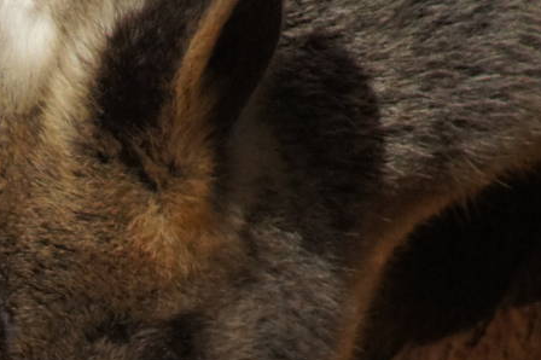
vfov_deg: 0.9
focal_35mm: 1608
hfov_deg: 1.3
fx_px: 24146
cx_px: 27
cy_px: 537
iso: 800
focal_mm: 300
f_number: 8
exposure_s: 1/1000
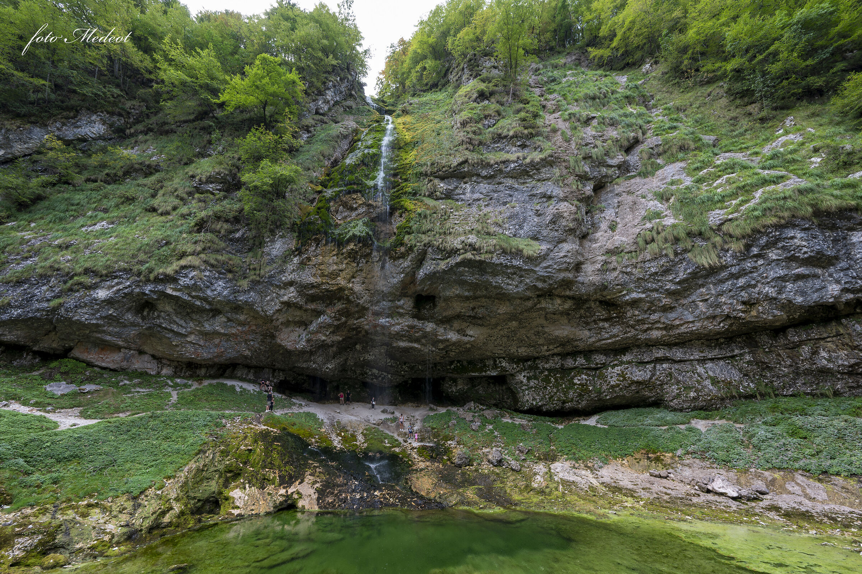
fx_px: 335
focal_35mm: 14
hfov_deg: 104.3
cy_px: 287
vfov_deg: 81.1
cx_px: 431
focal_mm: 14
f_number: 8
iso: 100
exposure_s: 1/40
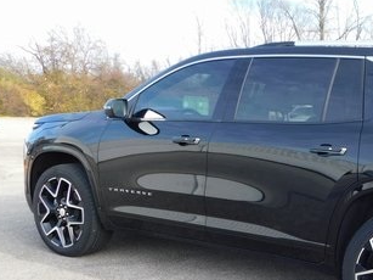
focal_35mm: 48
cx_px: 354
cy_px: 201
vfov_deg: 29.9
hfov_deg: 36.5
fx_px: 517
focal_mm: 4
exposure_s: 1/320
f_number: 3
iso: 125
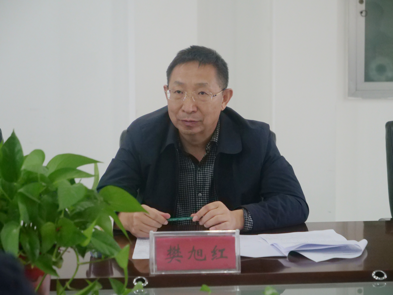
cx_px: 196
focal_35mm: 120
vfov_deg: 12.3
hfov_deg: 16.4
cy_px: 148
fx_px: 1362
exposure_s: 1/60
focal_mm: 60
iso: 3200
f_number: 4
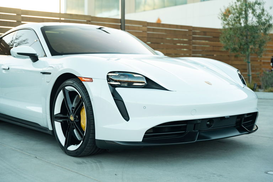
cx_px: 136
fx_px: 405
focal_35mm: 54
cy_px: 91
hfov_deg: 37.2
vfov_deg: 25.3
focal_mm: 53.5
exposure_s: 1/160
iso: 200
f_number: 2.8
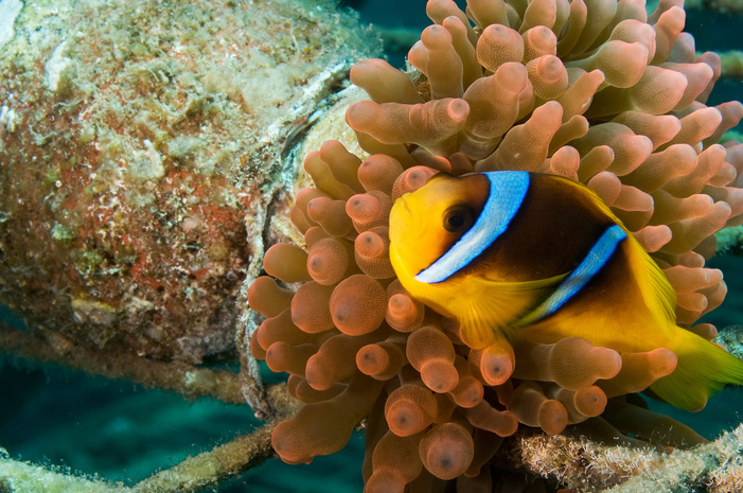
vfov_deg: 12.8
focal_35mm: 107
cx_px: 386
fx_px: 2205
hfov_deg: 19.1
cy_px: 259
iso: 200
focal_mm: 50
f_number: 14
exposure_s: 1/100
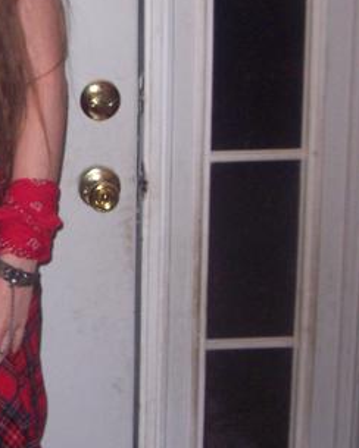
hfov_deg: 15.3
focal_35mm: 97
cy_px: 130
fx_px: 1288
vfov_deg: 19.7
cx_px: -74
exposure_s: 1/30
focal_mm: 8
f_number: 2.8
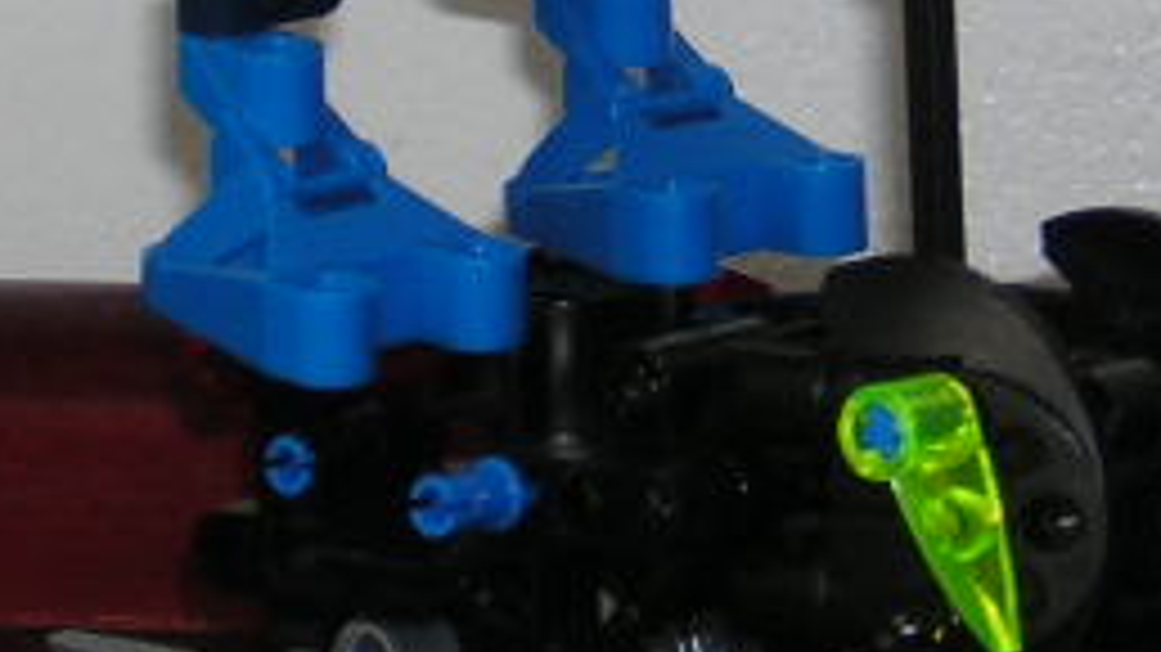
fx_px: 8310
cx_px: 531
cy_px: -40
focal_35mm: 270
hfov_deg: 8.0
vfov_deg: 4.5
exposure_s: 1/60.1
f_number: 4.5
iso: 100
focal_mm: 13.1
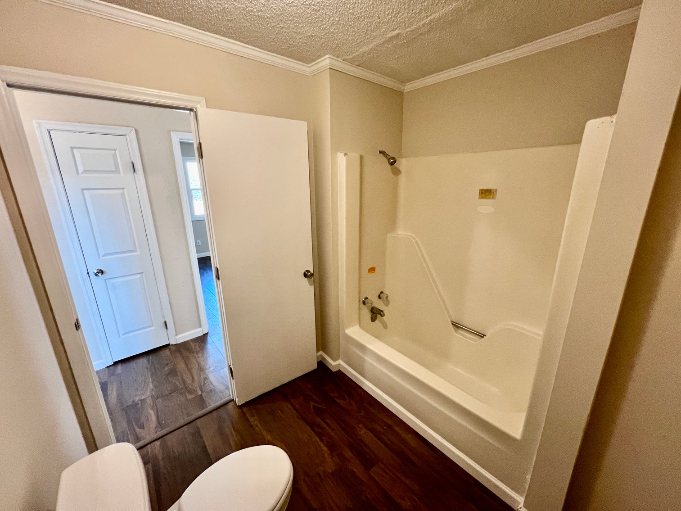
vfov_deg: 89.9
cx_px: 340
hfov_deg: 106.2
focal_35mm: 13
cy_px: 256
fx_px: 256
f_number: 1.8
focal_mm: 1.57
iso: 320
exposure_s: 1/60
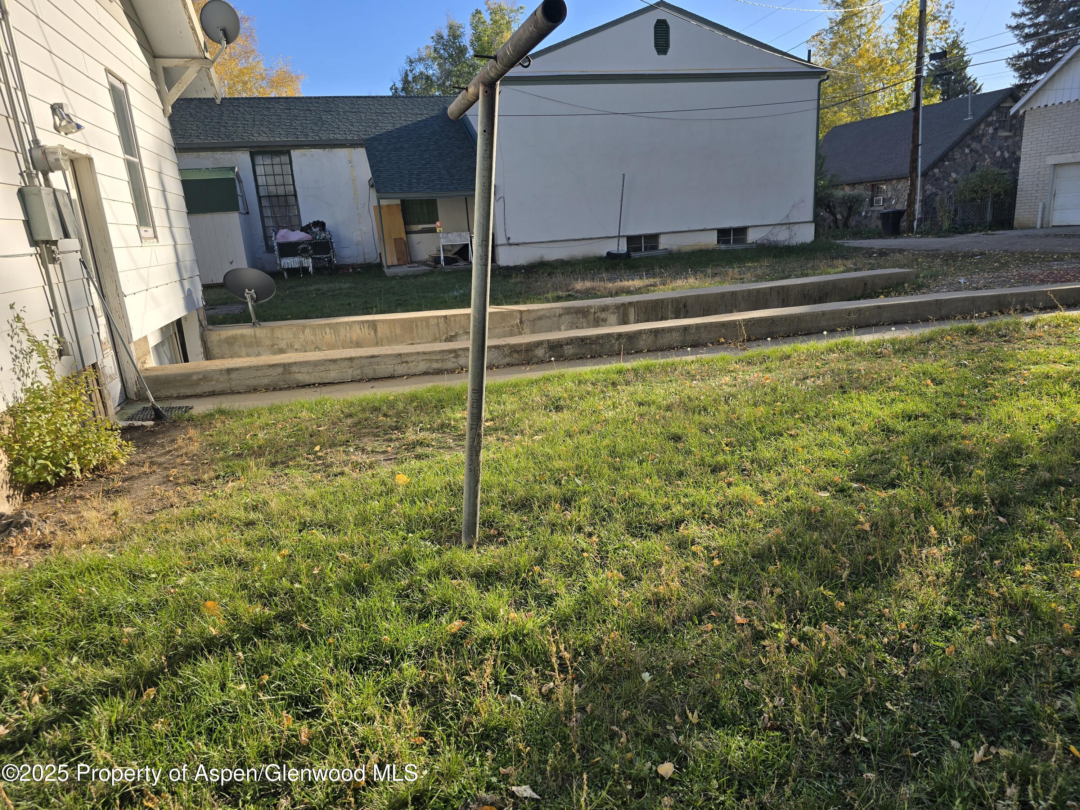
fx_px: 718
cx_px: 540
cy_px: 405
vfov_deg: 58.9
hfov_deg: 73.9
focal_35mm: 23
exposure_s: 1/650
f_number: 1.7
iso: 12
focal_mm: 6.3
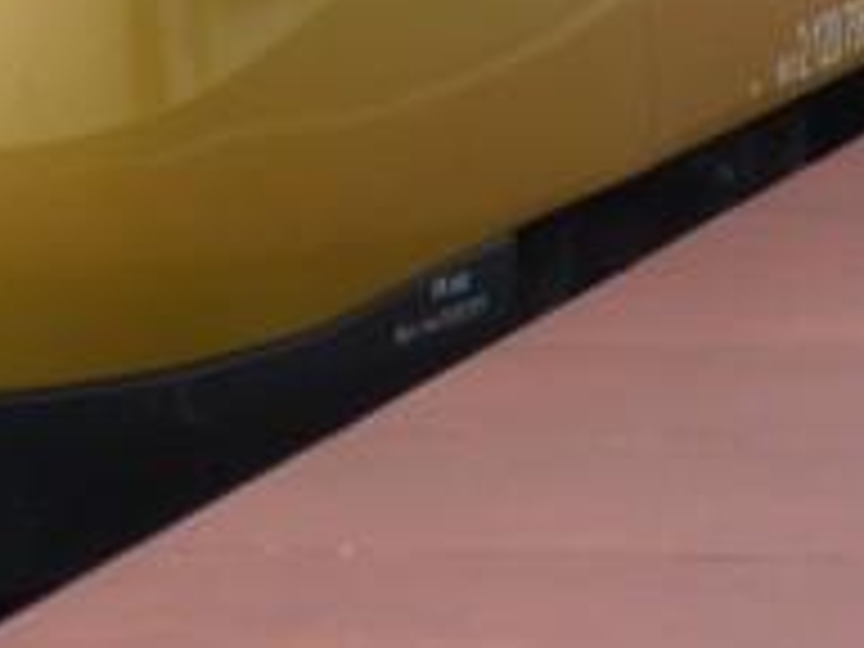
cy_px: -351
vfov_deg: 8.3
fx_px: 4368
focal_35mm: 175
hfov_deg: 11.3
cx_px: 410
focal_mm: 6.5
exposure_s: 1/350
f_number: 4
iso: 80
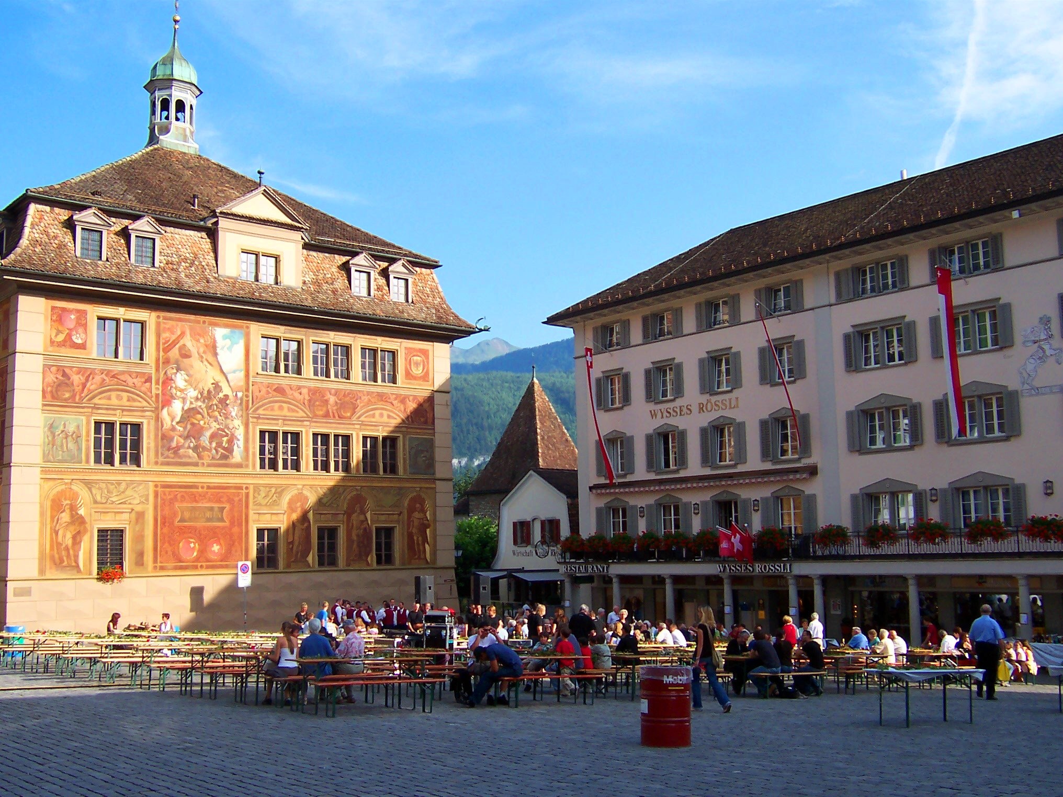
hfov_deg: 51.4
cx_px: 532
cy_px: 398
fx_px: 1106
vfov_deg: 39.7
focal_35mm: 36
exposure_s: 1/350
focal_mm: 5.6
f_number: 4
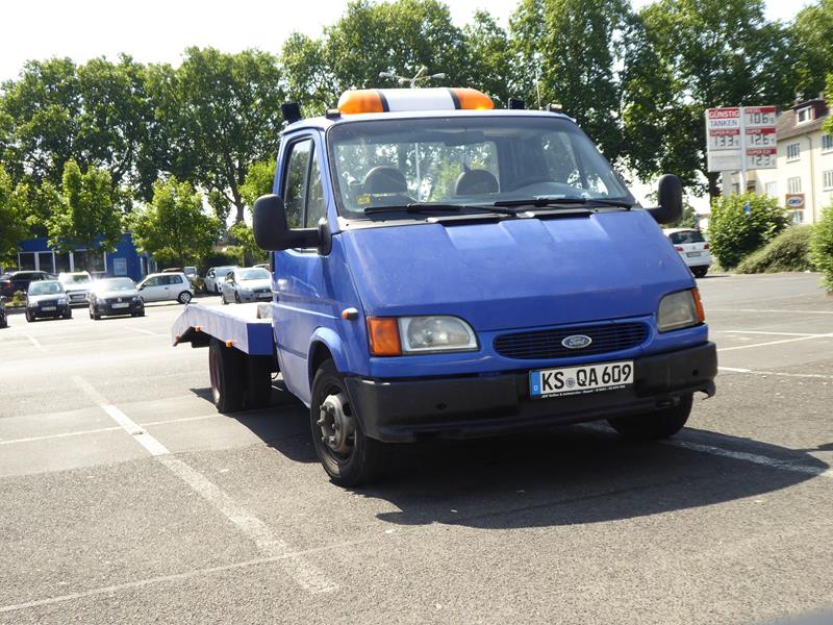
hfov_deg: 46.8
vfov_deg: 36.0
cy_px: 312
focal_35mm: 40
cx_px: 416
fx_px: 963
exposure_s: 1/320
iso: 100
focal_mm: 7.2
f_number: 3.8
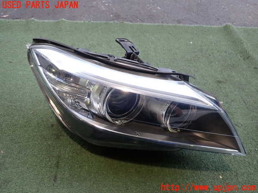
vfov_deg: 46.8
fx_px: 224
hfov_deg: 60.0
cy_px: 96
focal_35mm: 30
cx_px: 129
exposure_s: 1/50
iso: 200
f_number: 2.3
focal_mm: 5.4
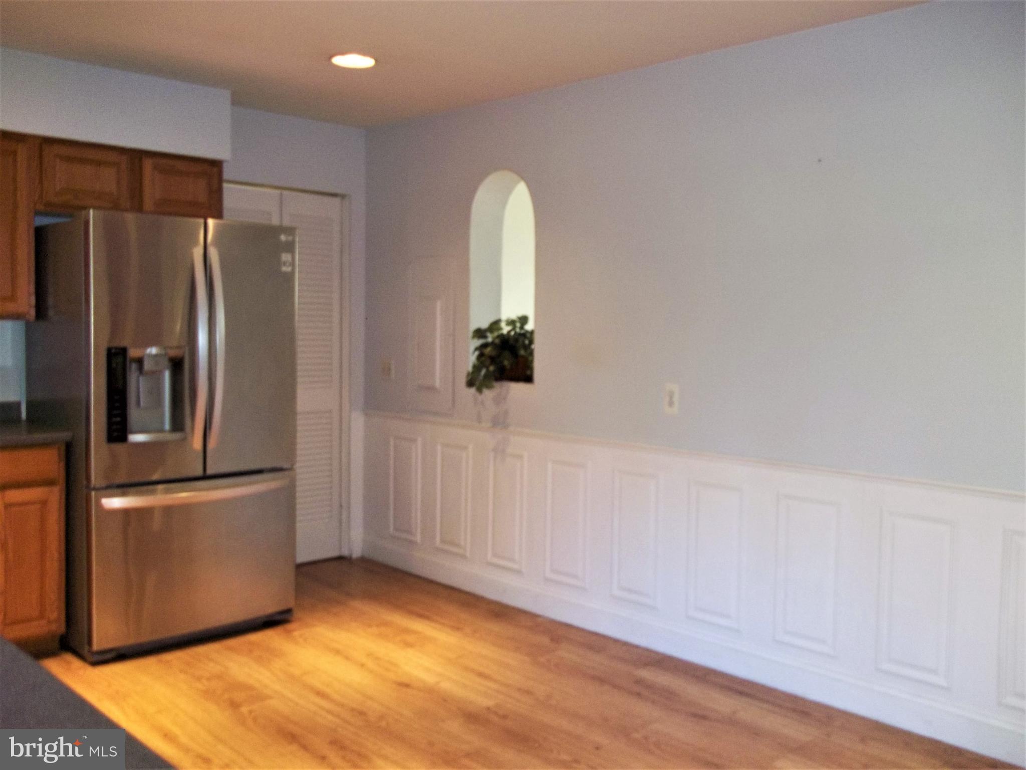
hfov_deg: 56.8
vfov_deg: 44.2
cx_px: 513
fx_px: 948
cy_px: 385
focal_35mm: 32
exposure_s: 1/30
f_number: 2.9
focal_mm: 5.7
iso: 160
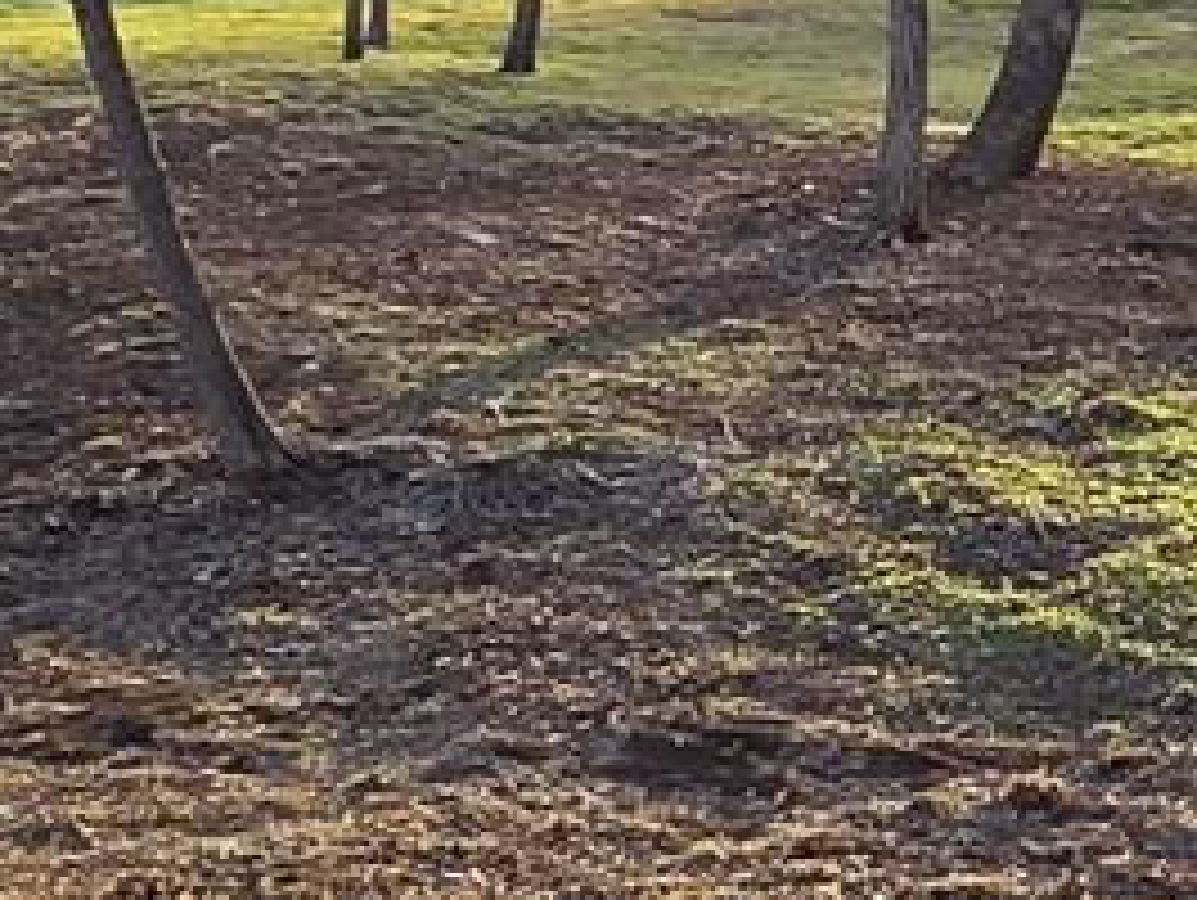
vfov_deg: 14.8
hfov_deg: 18.5
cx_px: 1490
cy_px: 392
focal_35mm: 100
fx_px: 3461
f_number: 2.2
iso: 50
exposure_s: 1/1160
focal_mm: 2.2
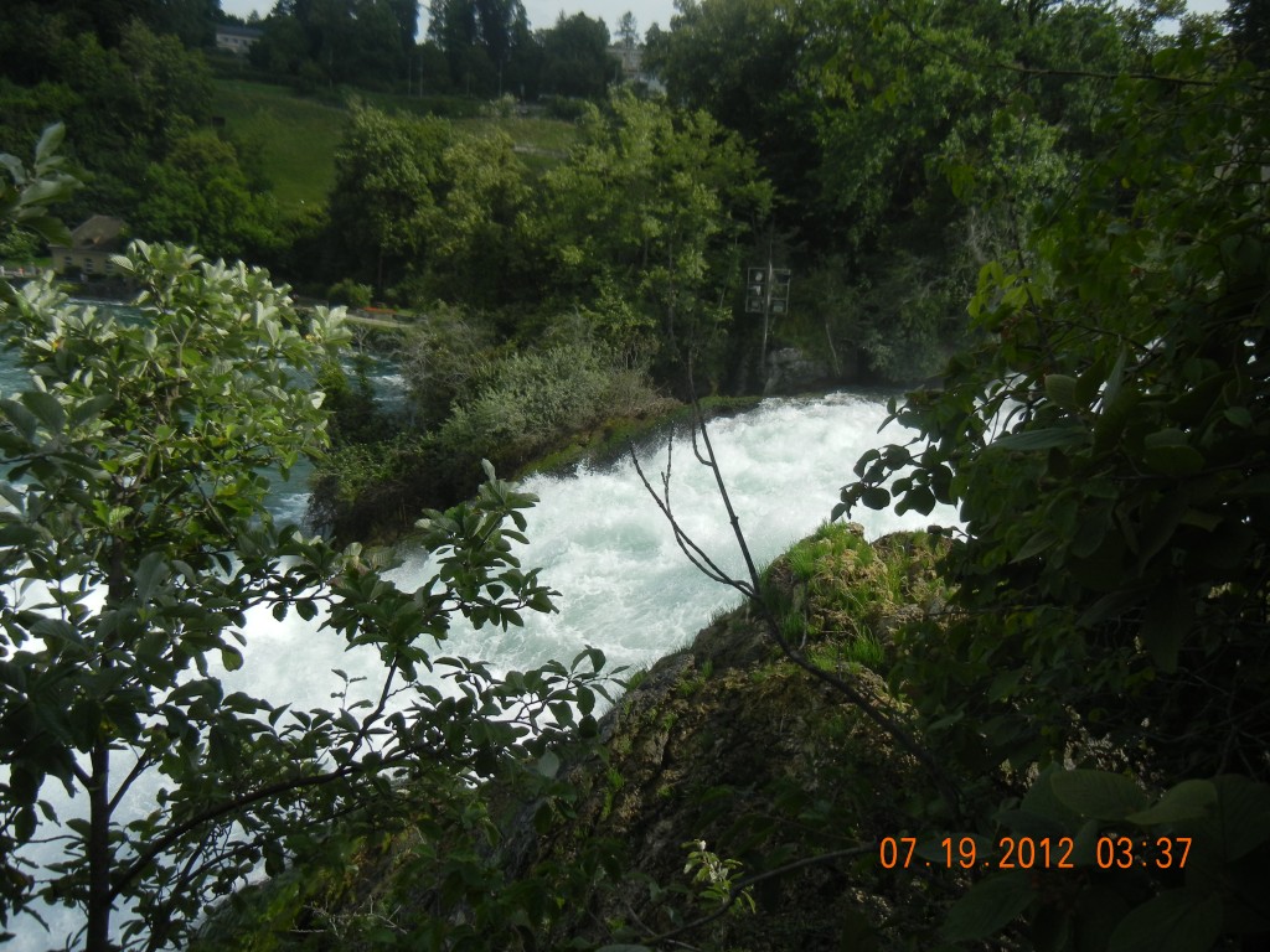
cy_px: 476
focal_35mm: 30
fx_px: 1101
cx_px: 635
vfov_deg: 46.8
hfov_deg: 60.0
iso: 160
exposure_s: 1/556
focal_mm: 5.4
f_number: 7
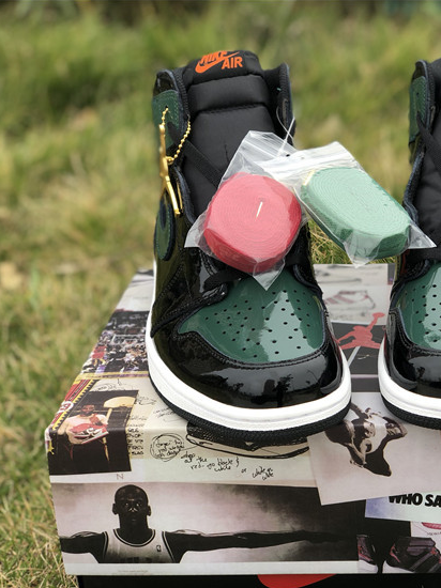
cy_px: 296
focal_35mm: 70
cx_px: 367
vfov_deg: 27.8
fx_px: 1190
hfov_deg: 20.7
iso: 16
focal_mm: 6
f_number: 2.4
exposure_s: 1/117
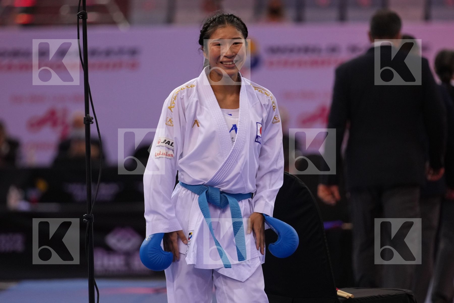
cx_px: 227
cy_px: 152
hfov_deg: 7.3
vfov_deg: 4.9
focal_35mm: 283
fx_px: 3569
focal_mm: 189
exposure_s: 1/1000
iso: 2000
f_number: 2.8
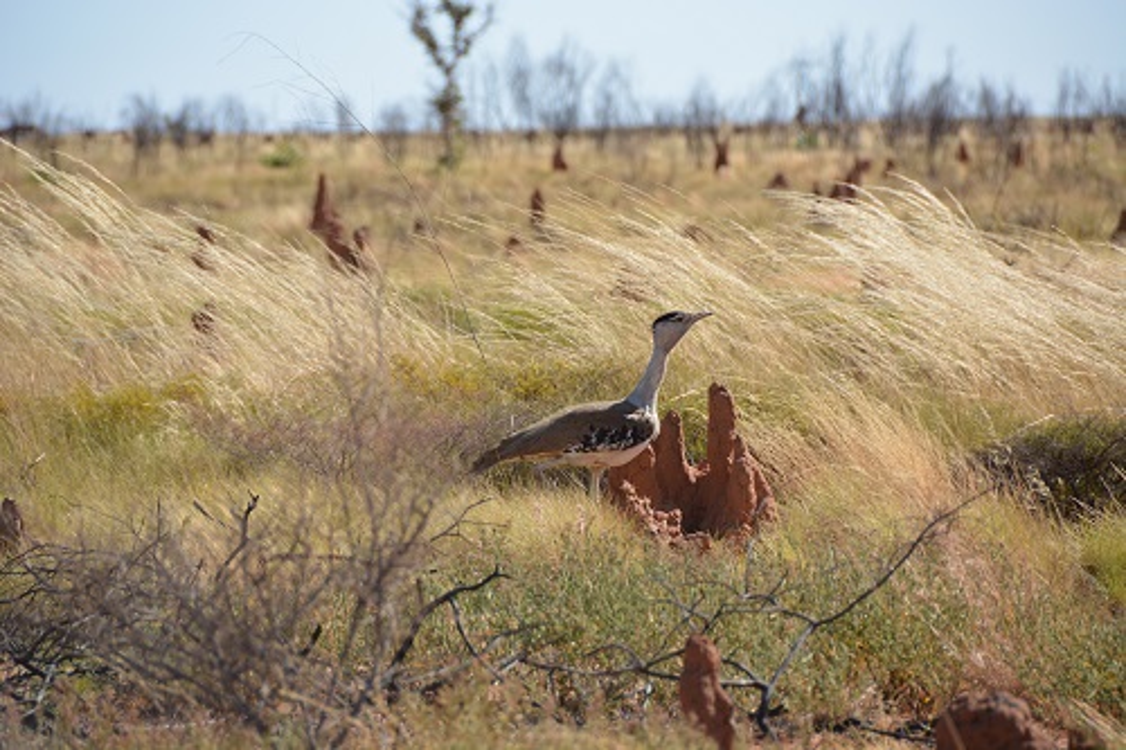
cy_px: 375
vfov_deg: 4.6
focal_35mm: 300
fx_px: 9380
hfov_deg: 6.9
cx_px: 563
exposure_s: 1/1250
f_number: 5.6
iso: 400
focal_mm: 200
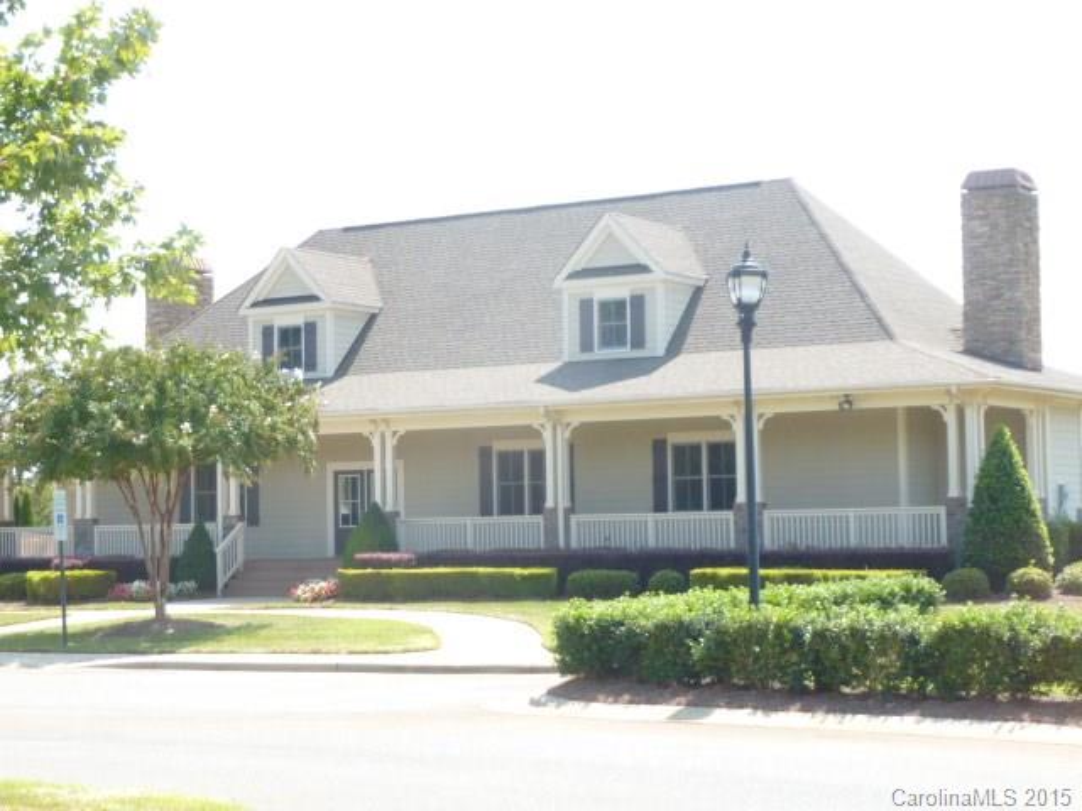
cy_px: 406
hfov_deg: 27.4
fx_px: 2219
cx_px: 541
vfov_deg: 20.7
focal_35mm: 71
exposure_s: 1/200
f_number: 3.6
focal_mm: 6.5
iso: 80
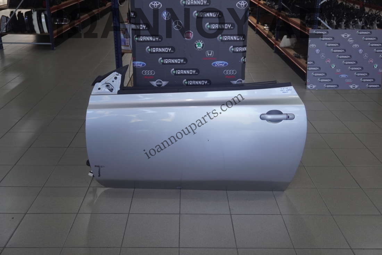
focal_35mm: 36
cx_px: 191
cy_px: 128
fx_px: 382
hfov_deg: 53.1
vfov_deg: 36.9
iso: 1000
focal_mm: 24
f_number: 4.5
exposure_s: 1/160
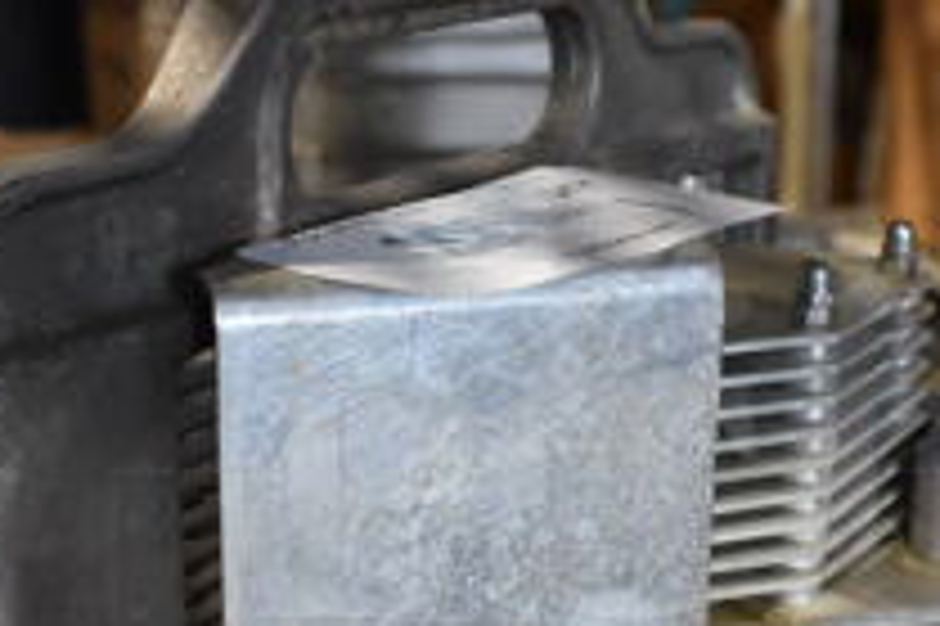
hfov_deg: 25.6
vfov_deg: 17.1
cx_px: 585
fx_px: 2061
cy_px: 486
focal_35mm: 79
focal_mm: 18
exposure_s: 1/125
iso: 1600
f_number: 3.5
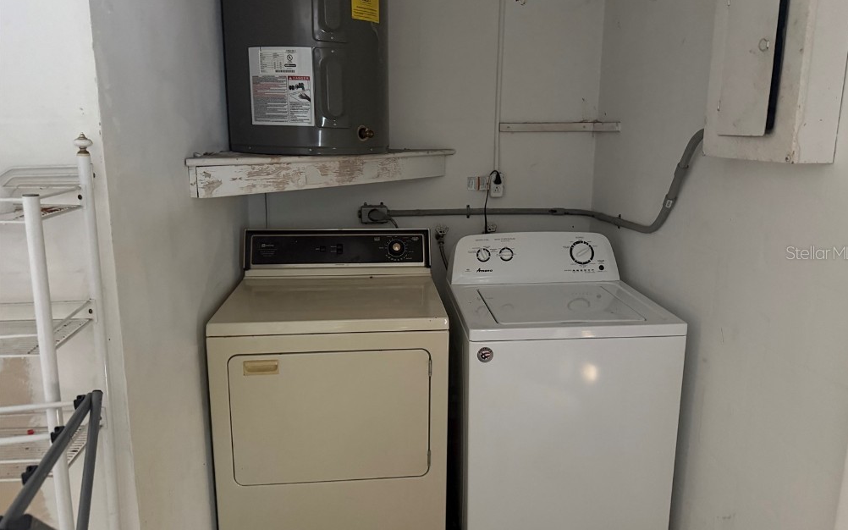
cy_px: 252
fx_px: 601
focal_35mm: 26
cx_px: 432
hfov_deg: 70.4
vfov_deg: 47.6
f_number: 1.78
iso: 800
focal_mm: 6.76
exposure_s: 1/24
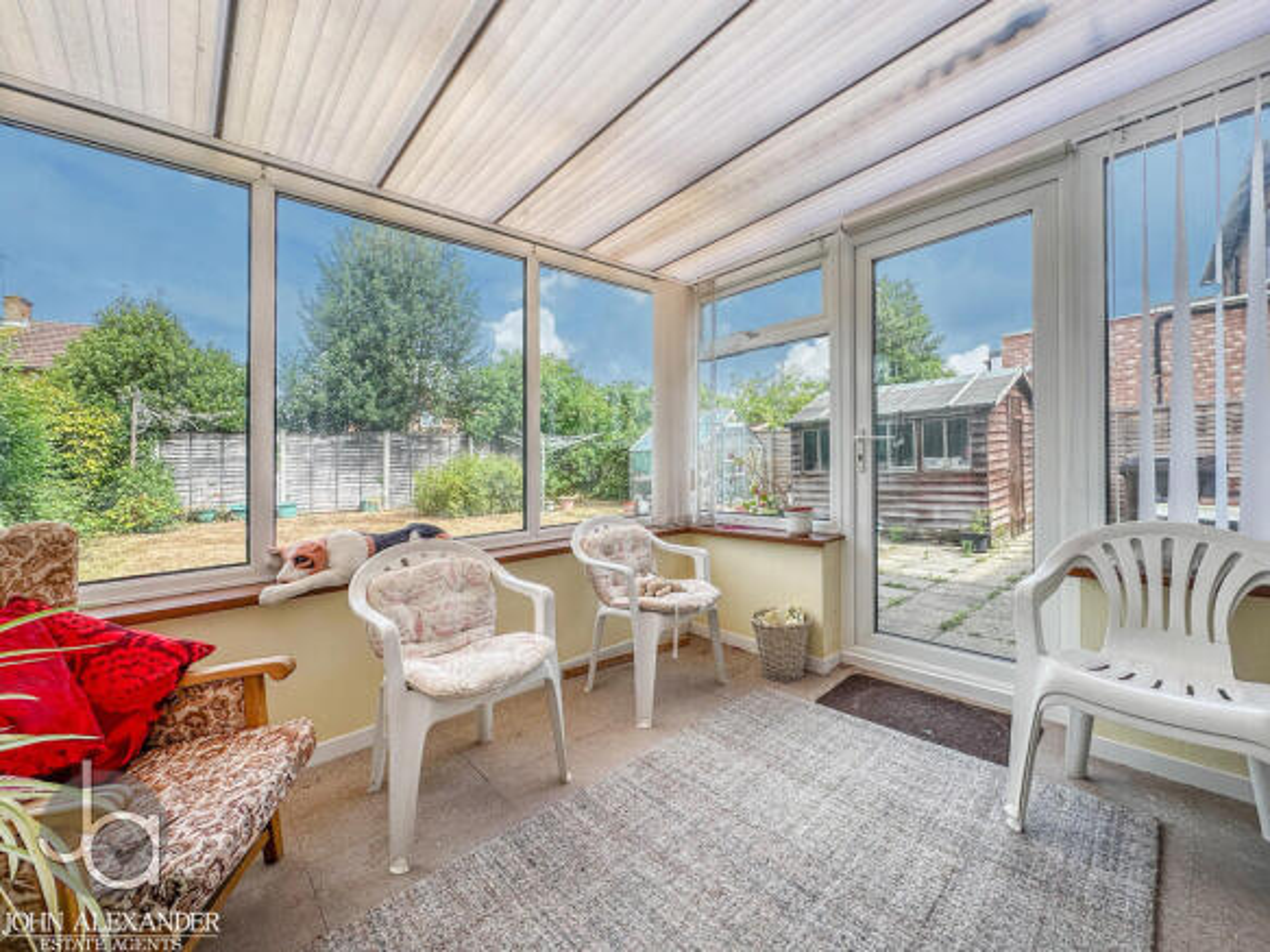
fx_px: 514
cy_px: 476
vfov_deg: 85.7
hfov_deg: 102.1
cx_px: 635
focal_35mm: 14
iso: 40
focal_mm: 2.22
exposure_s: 1/470
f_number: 2.2
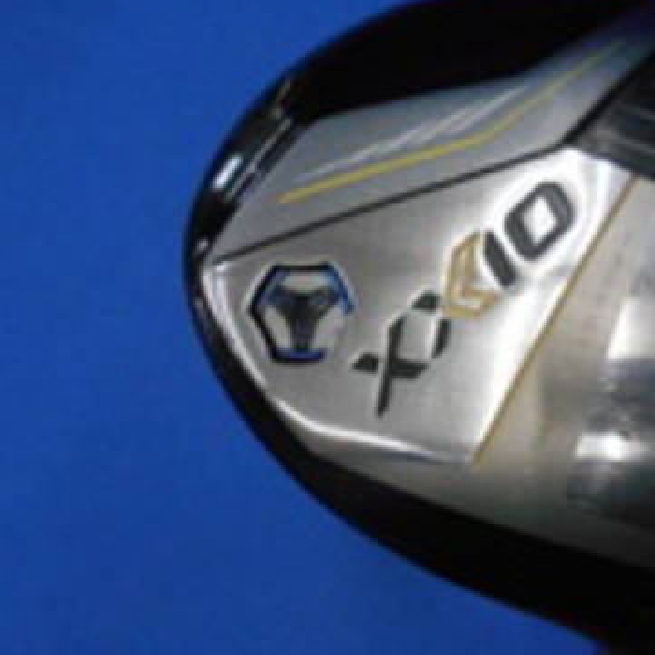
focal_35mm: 41
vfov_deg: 40.9
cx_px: 524
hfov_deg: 39.3
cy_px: 305
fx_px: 878
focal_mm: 4.6
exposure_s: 1/250
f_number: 3.2
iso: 640
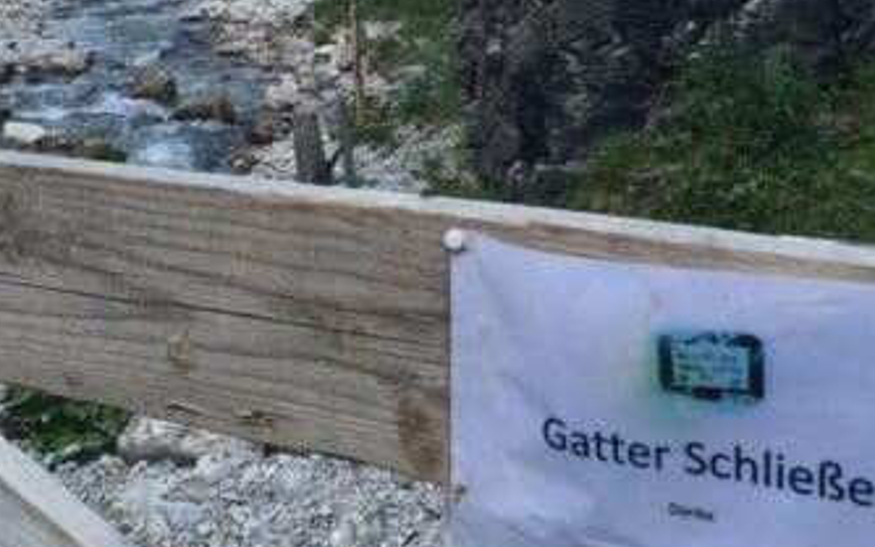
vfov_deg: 23.5
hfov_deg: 37.3
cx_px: 329
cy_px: 73
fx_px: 1288
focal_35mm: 54
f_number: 2.2
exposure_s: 1/791
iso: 32
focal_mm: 4.15
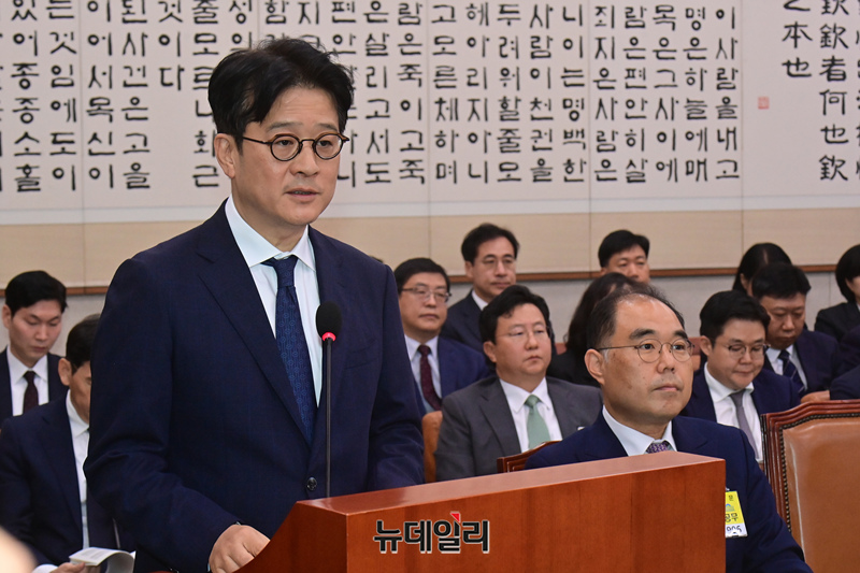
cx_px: 430
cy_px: 286
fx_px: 1911
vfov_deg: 17.1
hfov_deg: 25.4
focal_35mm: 80
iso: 6400
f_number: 8
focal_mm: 80
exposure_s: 1/250
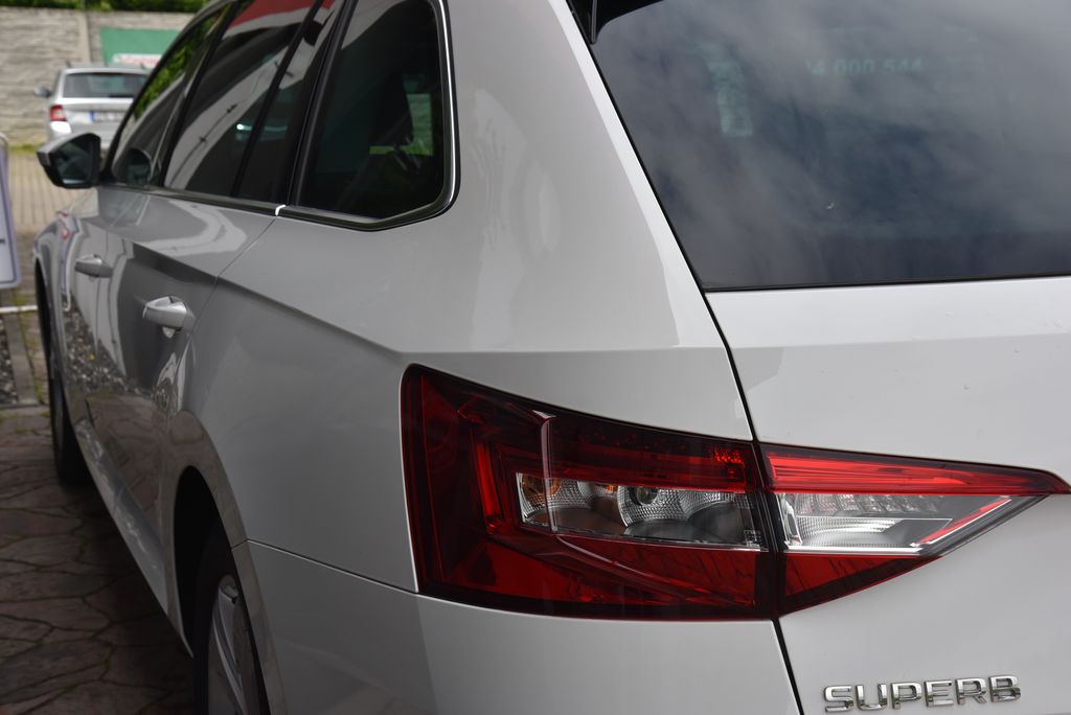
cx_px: 536
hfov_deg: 39.6
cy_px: 358
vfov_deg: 27.0
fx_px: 1488
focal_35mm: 50
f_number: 10
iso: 500
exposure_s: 1/400
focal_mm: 50
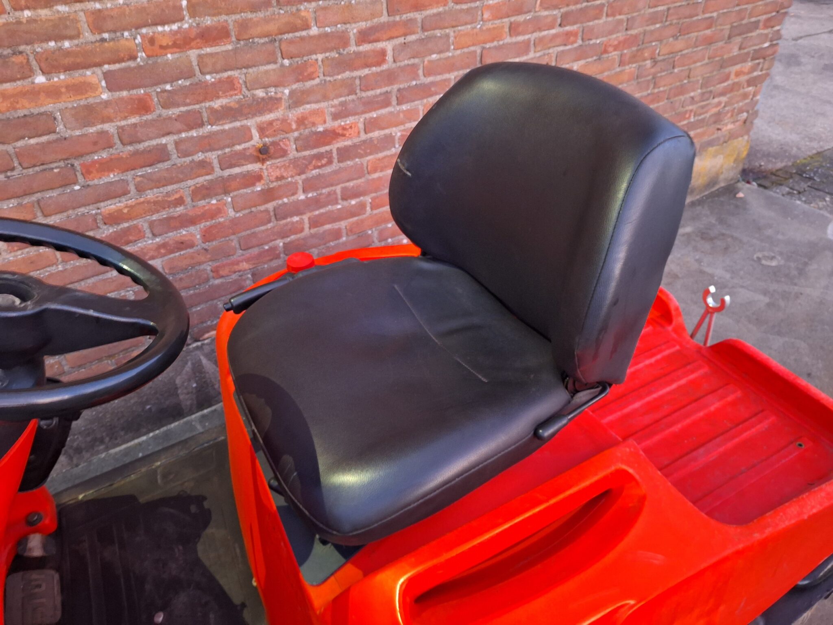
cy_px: 312
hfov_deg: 73.9
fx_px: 553
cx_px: 416
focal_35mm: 23
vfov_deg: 58.9
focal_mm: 5.54
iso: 640
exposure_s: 1/20
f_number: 1.8
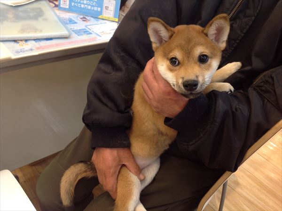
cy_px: 106
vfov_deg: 40.6
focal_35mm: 35
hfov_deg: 52.7
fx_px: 285
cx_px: 141
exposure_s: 1/20
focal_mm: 4.28
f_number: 2.4
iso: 64
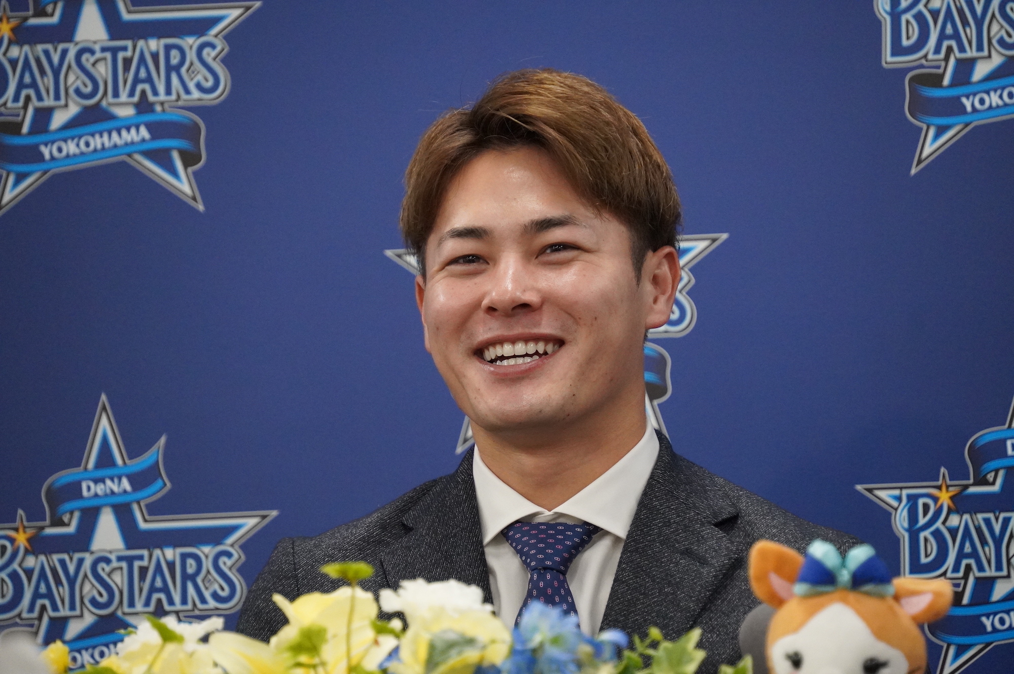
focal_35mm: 308
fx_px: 8654
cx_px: 507
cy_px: 337
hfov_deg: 6.7
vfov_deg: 4.5
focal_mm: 205
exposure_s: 1/320
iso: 5000
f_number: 6.3
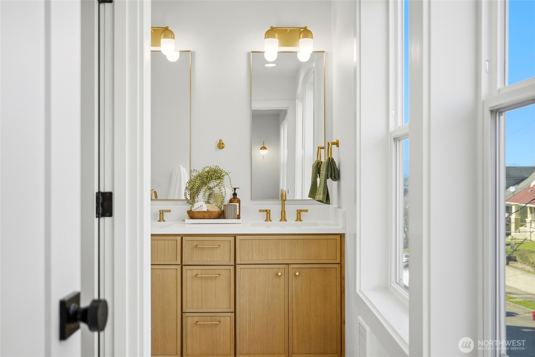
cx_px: 268
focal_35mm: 33
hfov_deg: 57.2
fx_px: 490
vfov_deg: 40.0
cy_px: 178
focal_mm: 33
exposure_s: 1/8000
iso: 800
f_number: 4
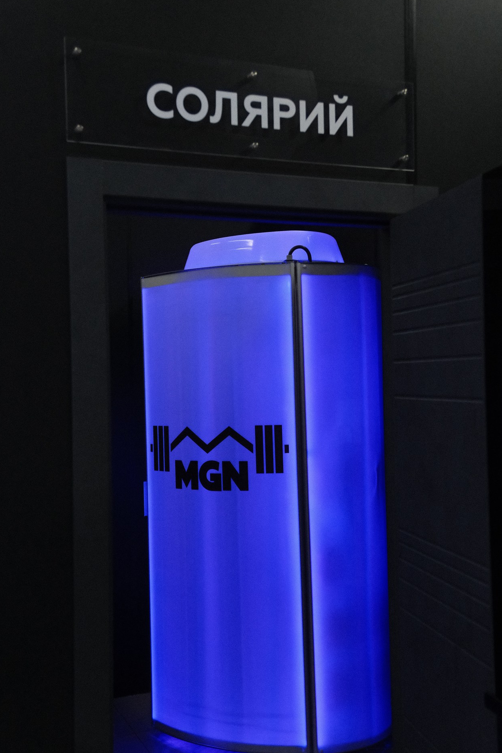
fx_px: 857
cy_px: 365
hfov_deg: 32.6
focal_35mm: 41
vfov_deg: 47.4
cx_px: 243
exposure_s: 1/125
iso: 2000
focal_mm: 20
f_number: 2.8
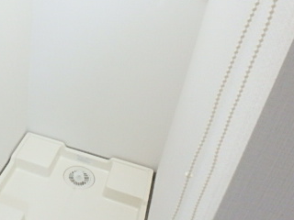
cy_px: 82
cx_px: 36
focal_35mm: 42
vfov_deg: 34.2
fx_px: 357
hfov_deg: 41.6
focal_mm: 3.7
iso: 500
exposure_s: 1/30
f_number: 3.5
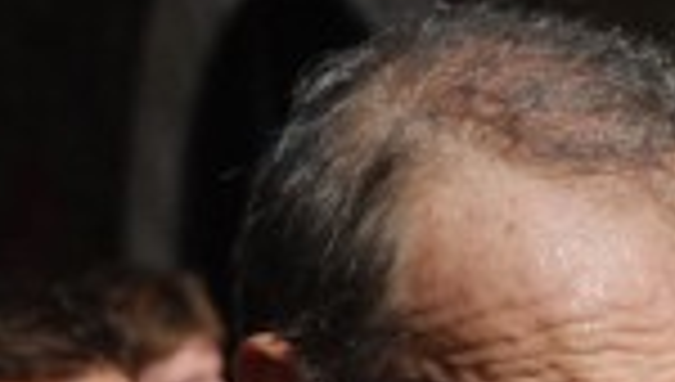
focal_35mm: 566
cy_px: 1043
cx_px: 110
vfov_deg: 2.1
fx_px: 10149
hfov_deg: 3.8
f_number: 8
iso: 1000
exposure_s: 1/2000
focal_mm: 90
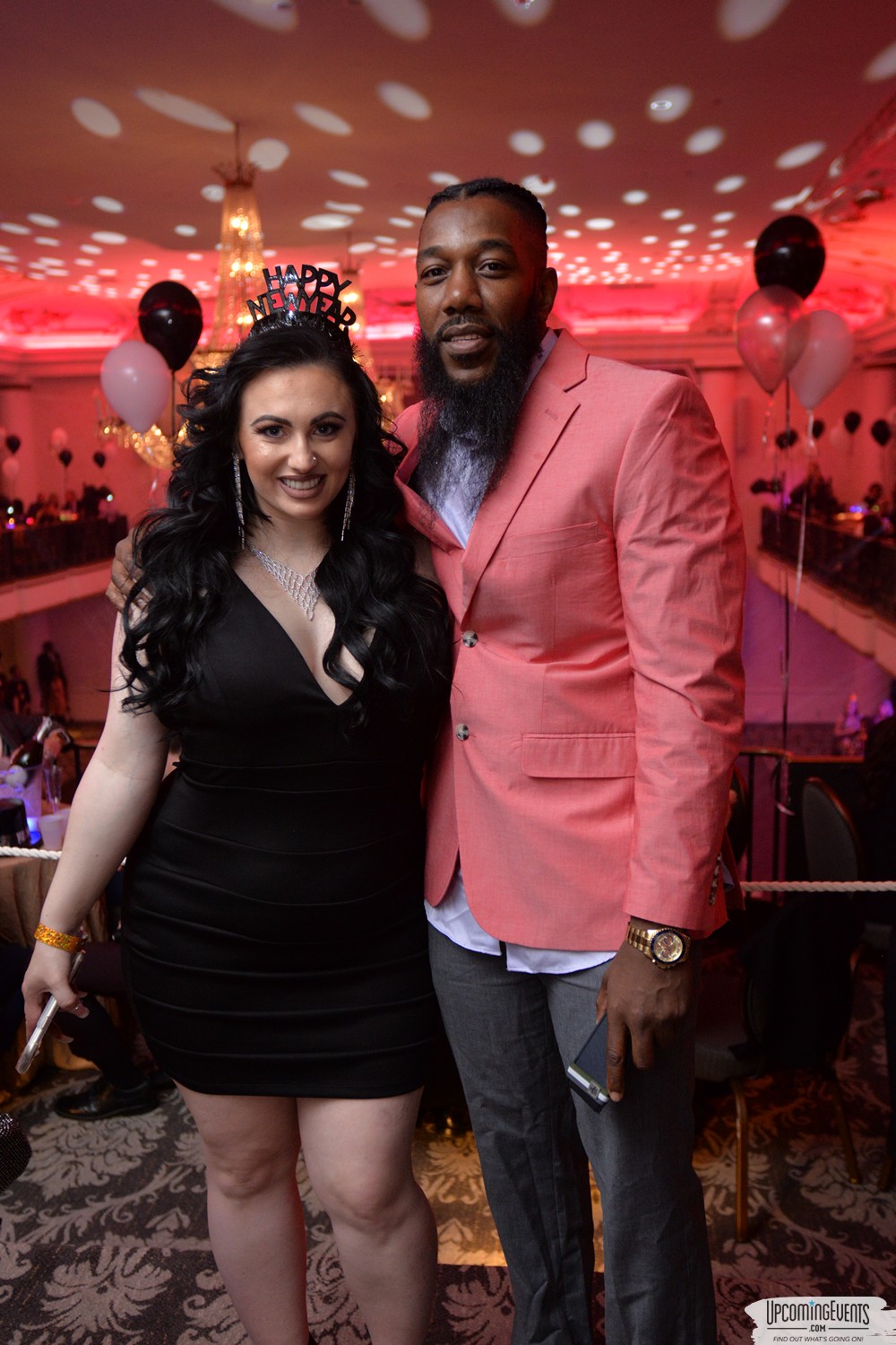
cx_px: 448
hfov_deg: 37.9
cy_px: 672
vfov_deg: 54.4
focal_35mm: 35
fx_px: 1307
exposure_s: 1/40
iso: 2000
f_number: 4
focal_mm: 35
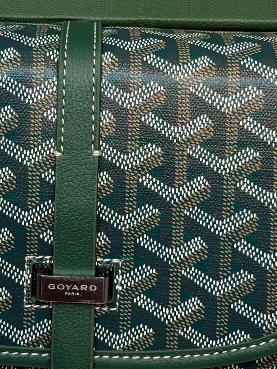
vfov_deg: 24.1
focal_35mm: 81
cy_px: 136
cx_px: 95
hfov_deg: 18.2
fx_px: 865
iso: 80
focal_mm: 5.96
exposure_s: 1/50
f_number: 1.6
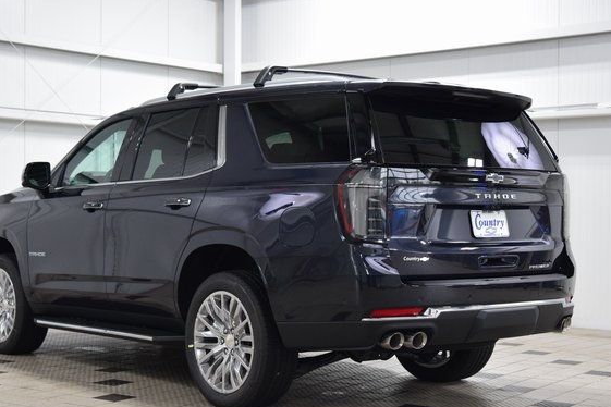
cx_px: 278
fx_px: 1103
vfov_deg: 20.9
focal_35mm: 65
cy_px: 229
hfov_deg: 30.9
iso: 1600
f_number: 5
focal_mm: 38
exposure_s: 1/60
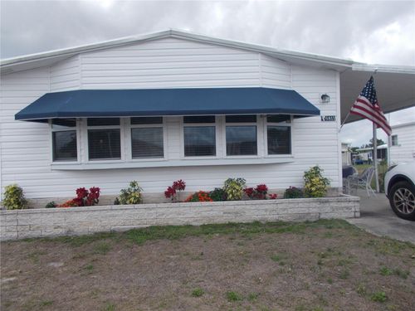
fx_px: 312
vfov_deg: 53.1
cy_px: 156
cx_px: 208
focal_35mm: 26
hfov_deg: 67.3
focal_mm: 4.6
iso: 80
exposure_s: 1/125
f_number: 8
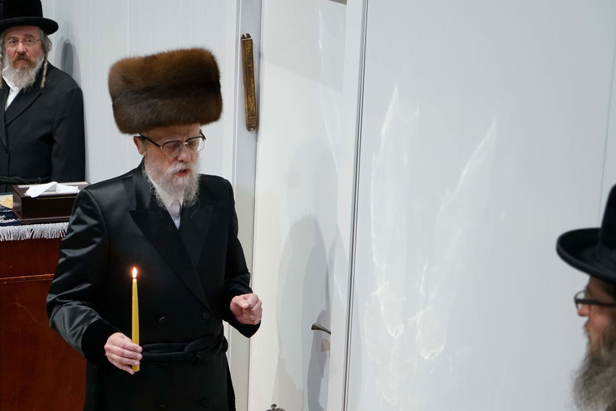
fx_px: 1335
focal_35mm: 78
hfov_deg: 25.8
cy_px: 281
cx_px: 197
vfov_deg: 17.4
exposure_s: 1/60
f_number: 4.5
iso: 1600
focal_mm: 55
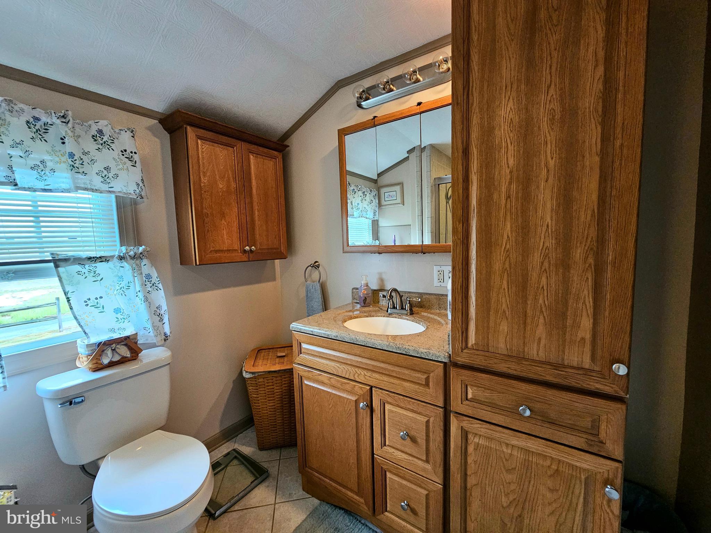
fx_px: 267
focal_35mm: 13
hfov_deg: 106.2
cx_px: 356
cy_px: 266
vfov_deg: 89.9
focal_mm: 2.2
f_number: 2.2
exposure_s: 1/40
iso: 320
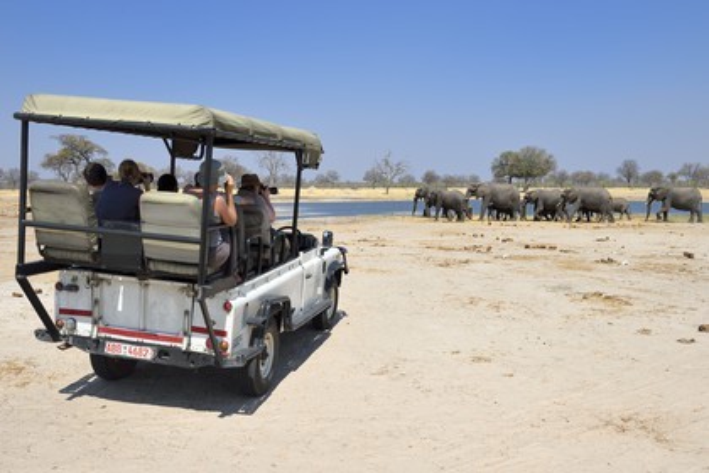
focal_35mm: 32
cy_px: 236
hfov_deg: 58.7
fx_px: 630
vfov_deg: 41.1
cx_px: 354
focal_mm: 32
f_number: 9
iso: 200
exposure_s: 1/640
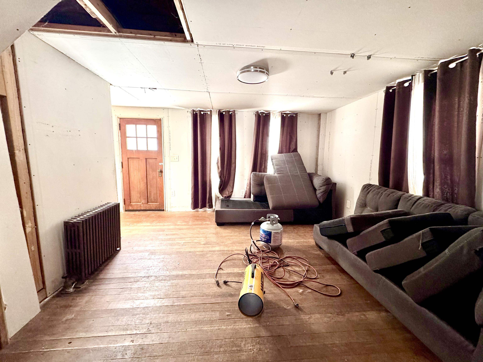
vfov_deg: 85.7
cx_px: 242
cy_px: 181
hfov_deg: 102.1
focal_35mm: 14
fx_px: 195
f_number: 2.2
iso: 320
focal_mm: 2.22
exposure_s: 1/66
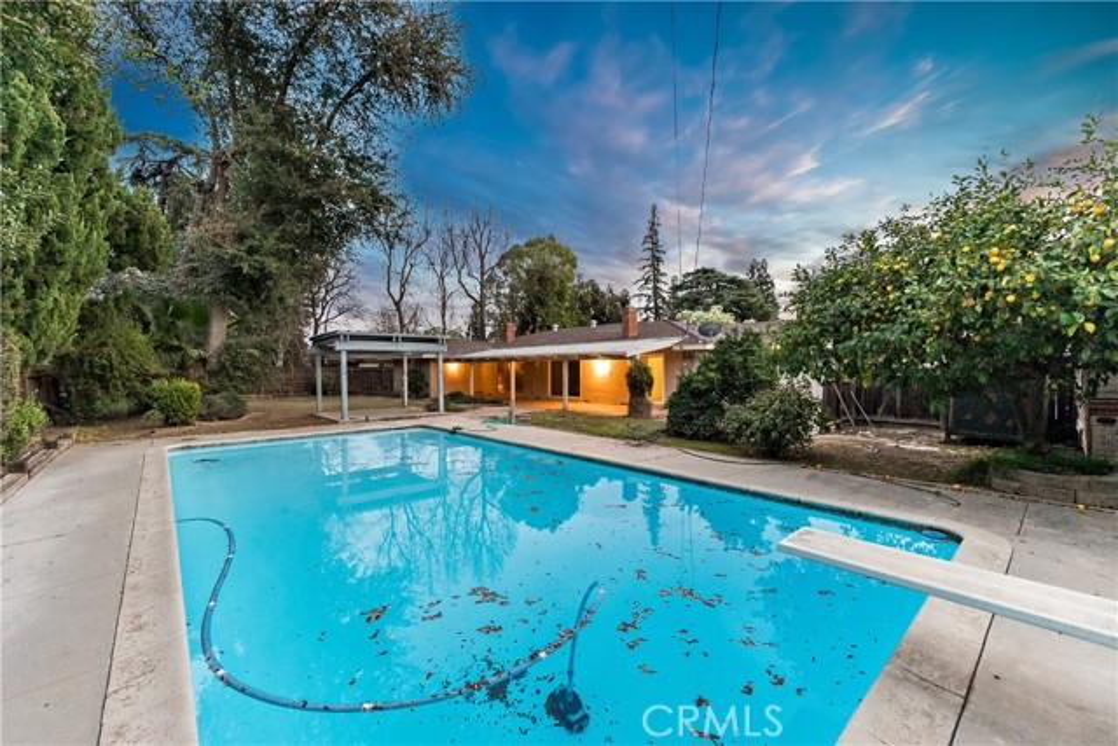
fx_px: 435
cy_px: 373
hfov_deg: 104.2
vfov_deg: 81.2
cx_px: 559
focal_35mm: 14
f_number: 2.8
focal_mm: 14
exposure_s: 1/160
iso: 2500
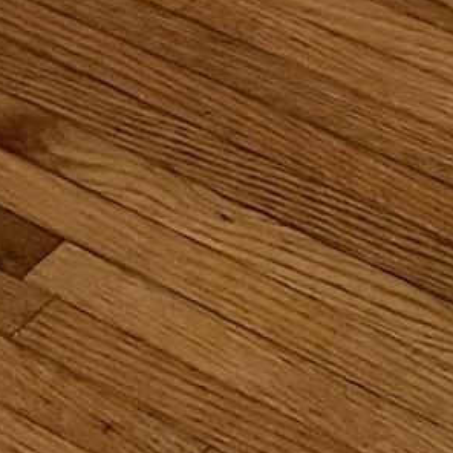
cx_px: 970
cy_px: -1169
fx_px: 2547
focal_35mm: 172
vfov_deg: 7.8
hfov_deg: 9.4
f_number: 1.6
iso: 500
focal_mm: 5.1
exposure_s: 1/40
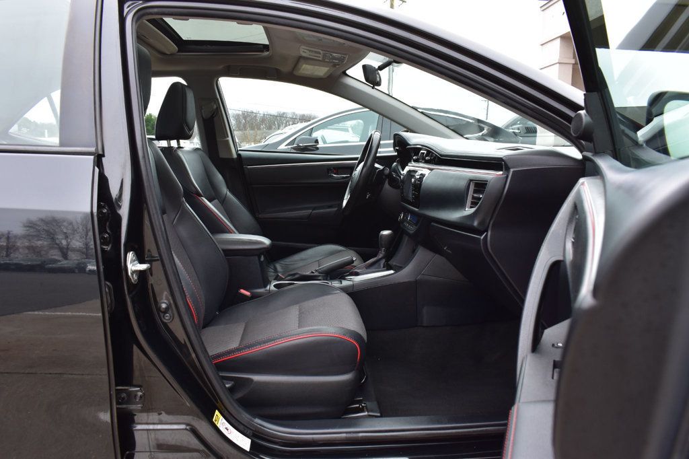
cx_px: 344
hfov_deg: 67.4
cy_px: 230
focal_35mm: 27
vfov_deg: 47.9
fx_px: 517
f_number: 8
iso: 400
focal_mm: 18
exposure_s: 1/80
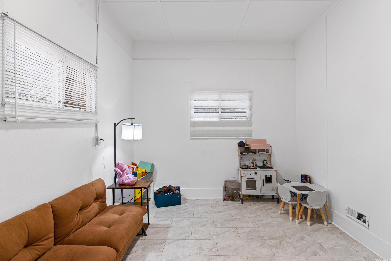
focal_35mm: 18
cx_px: 196
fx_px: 195
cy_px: 130
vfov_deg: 67.4
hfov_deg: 90.0
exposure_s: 1/3
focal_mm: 12
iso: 250
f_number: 9
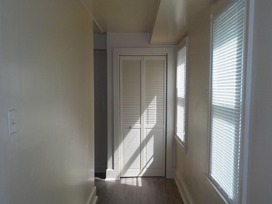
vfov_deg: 41.7
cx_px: 149
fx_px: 267
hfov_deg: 53.9
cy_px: 114
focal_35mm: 34
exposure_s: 1/320
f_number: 3.3
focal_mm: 4.1
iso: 125
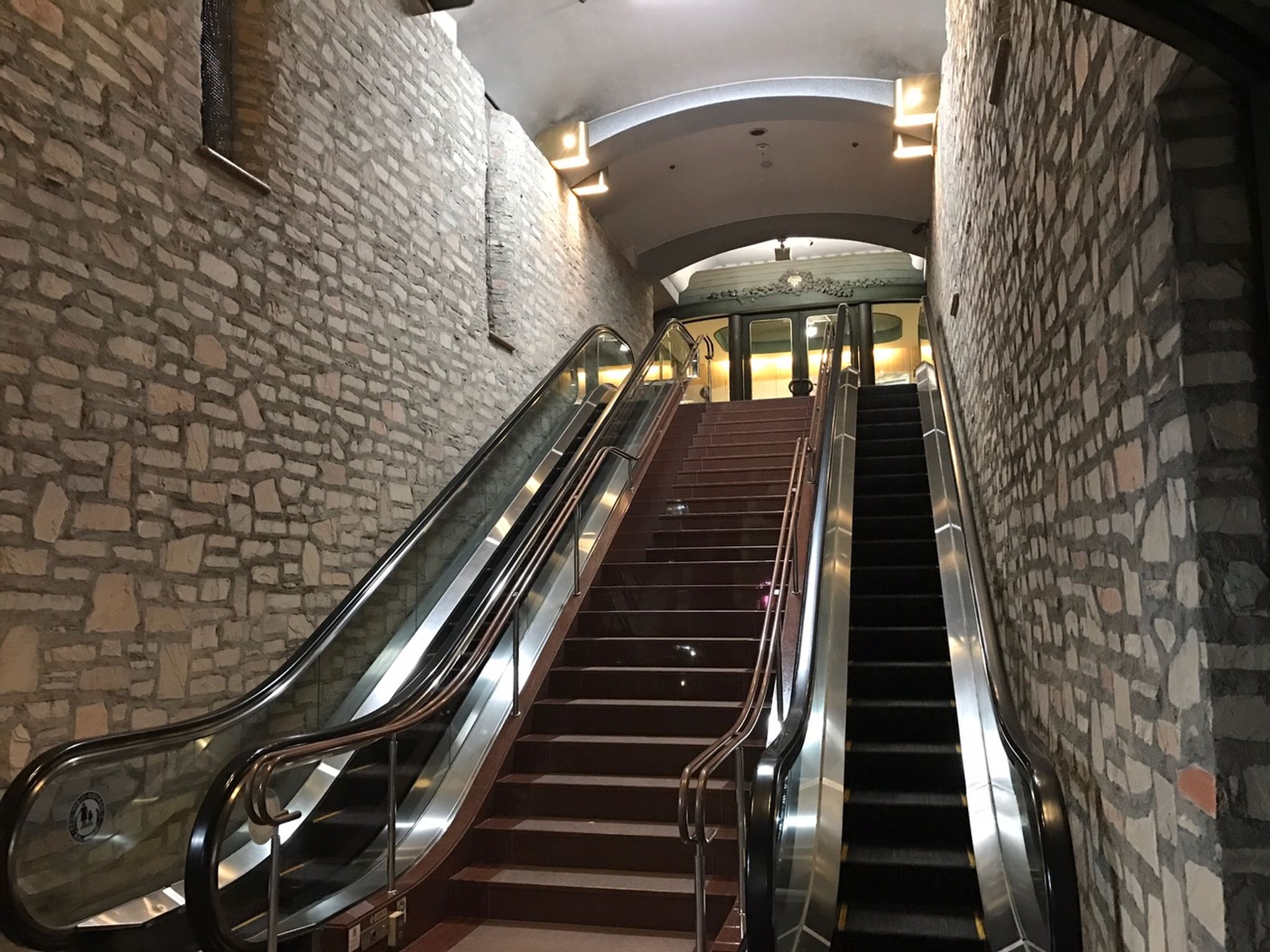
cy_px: 476
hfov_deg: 63.4
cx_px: 635
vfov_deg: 49.7
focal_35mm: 28
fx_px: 1027
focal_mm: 3.99
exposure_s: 1/7
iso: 100
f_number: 1.8
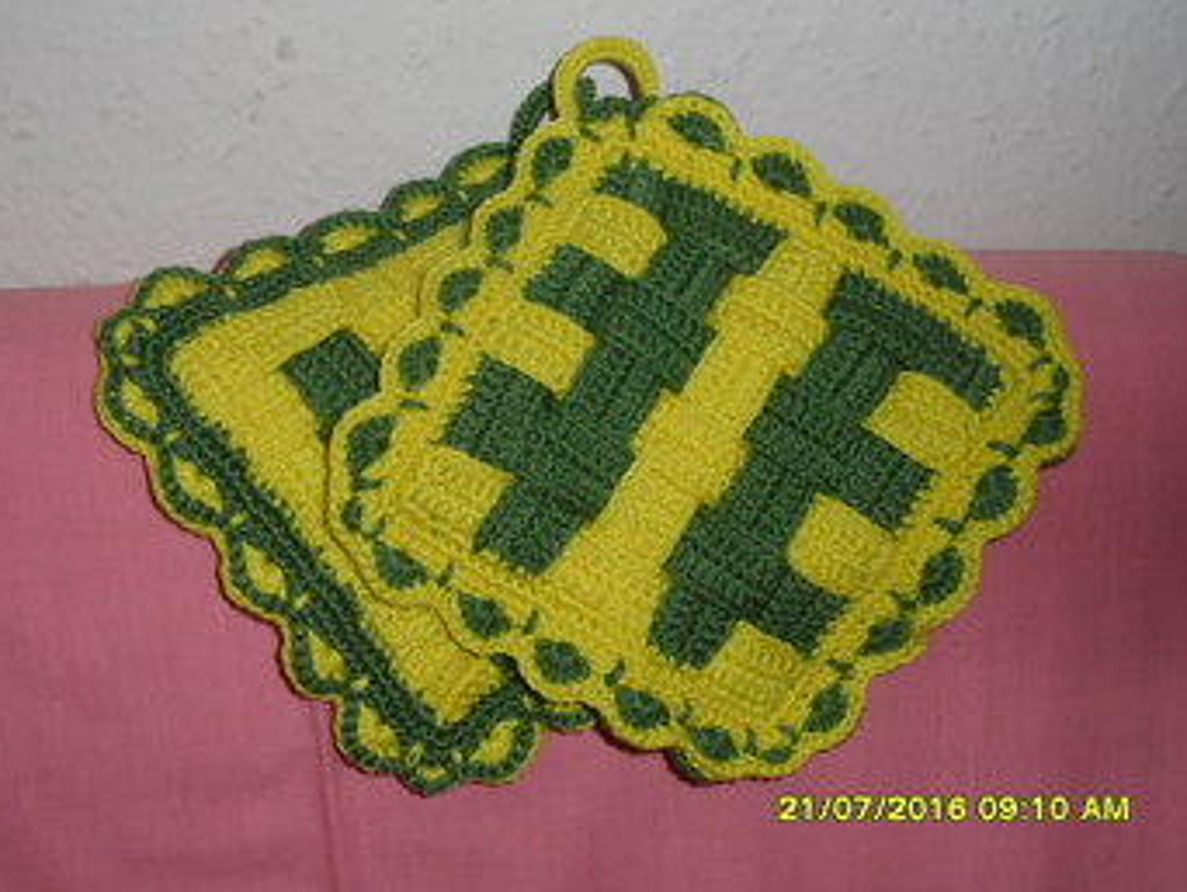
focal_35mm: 51
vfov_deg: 28.6
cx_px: 588
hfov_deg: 37.5
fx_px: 1750
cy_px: 448
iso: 200
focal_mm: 8.2
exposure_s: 1/45
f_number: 3.8
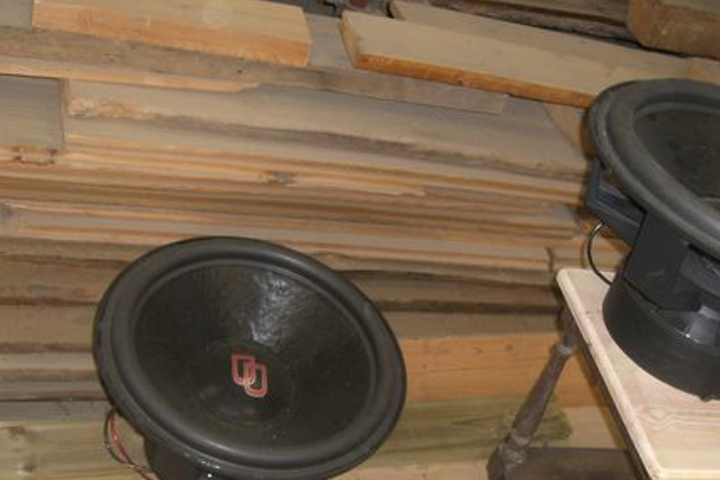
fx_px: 1180
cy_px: 334
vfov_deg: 22.9
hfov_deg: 33.6
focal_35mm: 59
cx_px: 488
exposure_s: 1/60
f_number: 2.7
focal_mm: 6.2
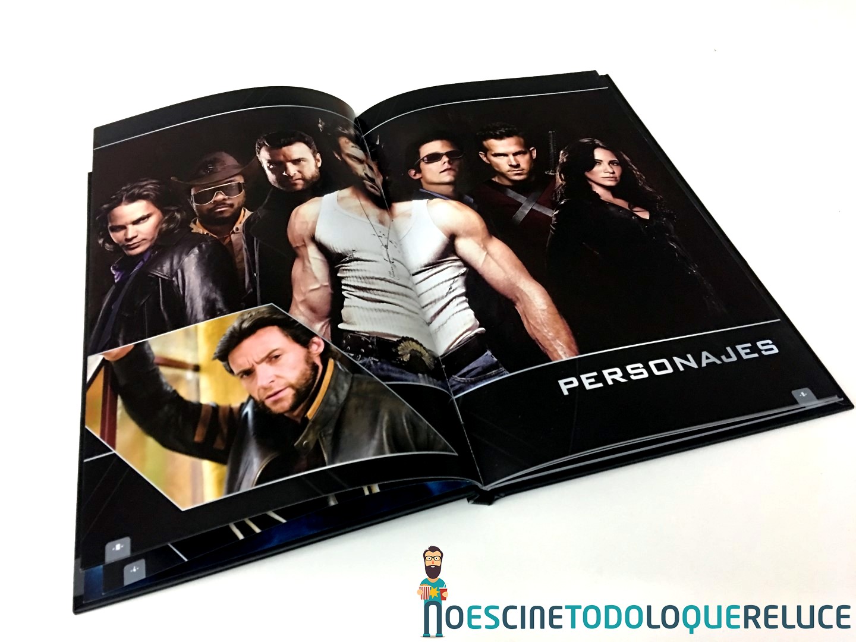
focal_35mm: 29
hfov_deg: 61.7
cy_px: 321
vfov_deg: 48.2
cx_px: 428
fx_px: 717
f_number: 2.2
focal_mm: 4.15
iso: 80
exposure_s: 1/10
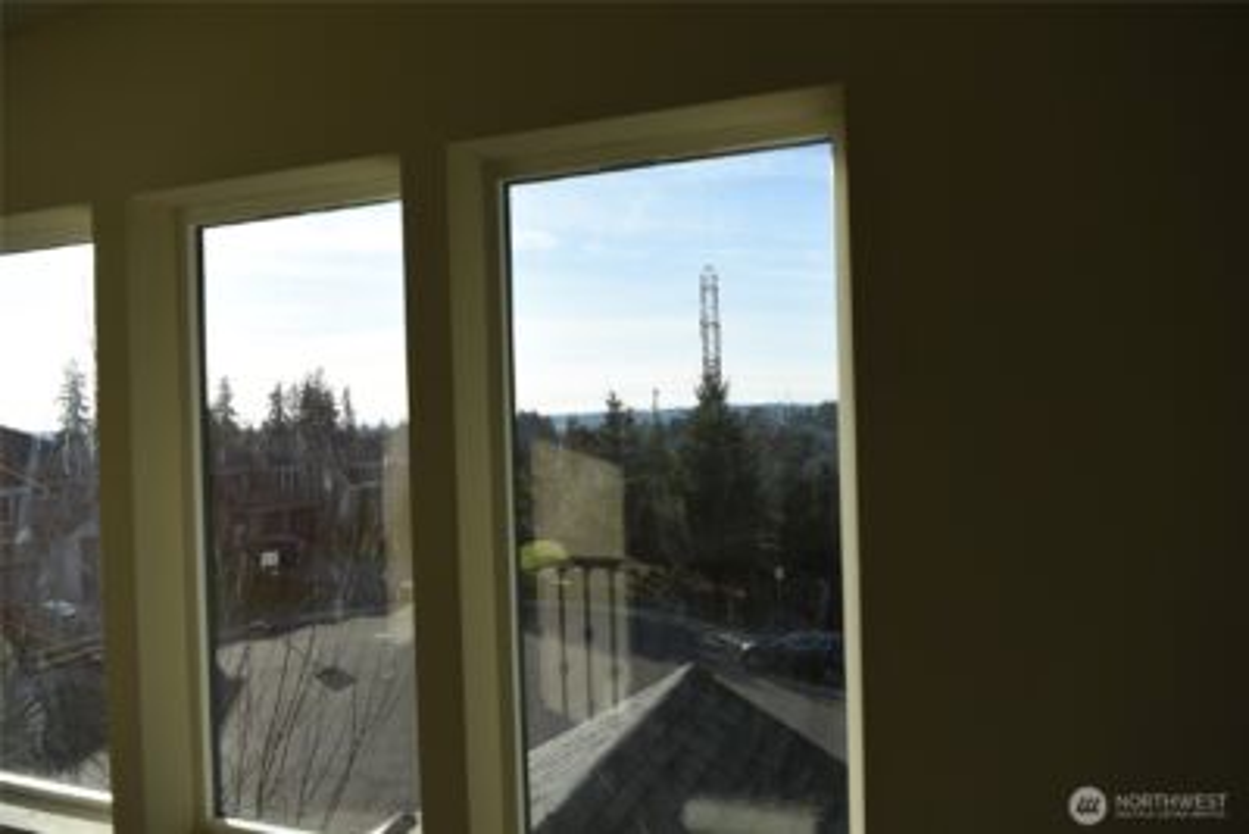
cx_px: 624
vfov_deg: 49.6
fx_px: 902
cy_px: 417
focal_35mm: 26
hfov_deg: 69.4
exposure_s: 1/500
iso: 100
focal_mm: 26
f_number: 5
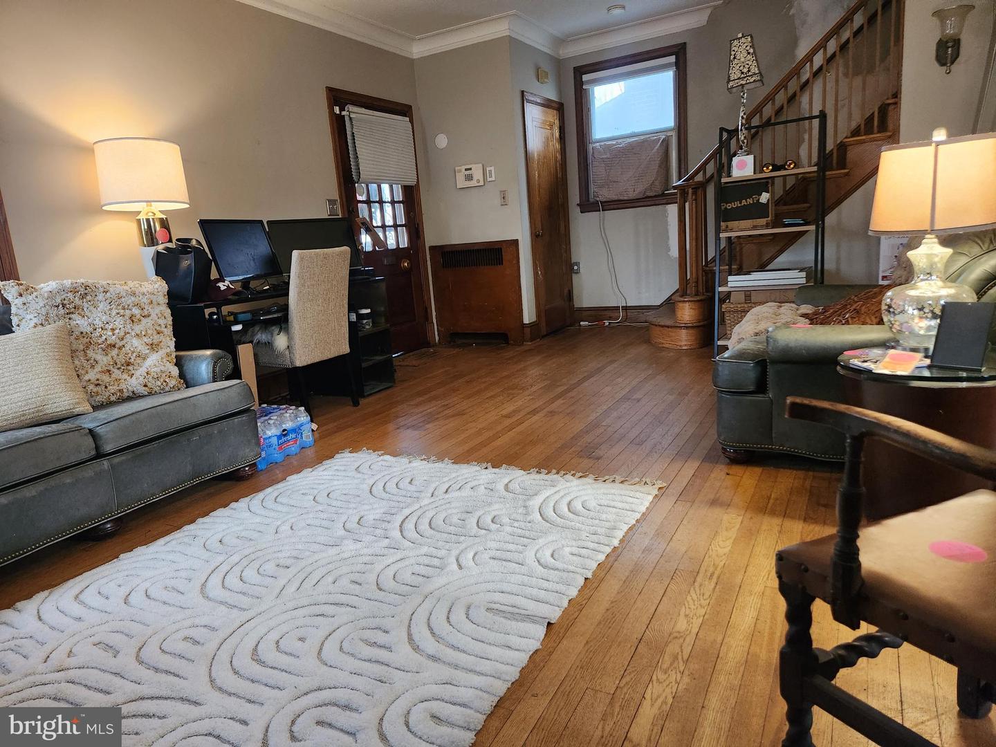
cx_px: 498
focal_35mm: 23
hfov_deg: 73.9
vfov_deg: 58.9
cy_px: 374
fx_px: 662
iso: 640
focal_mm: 5.4
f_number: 1.8
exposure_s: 1/120
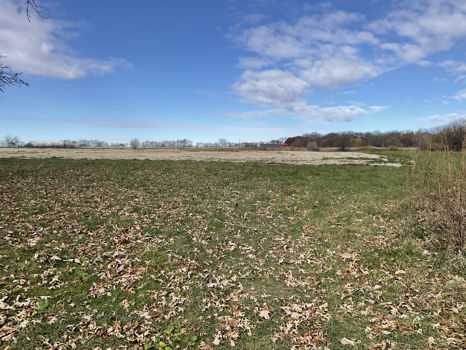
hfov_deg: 61.7
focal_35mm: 29
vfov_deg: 48.2
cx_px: 233
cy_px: 175
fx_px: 390
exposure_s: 1/2058
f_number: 1.8
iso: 16
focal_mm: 3
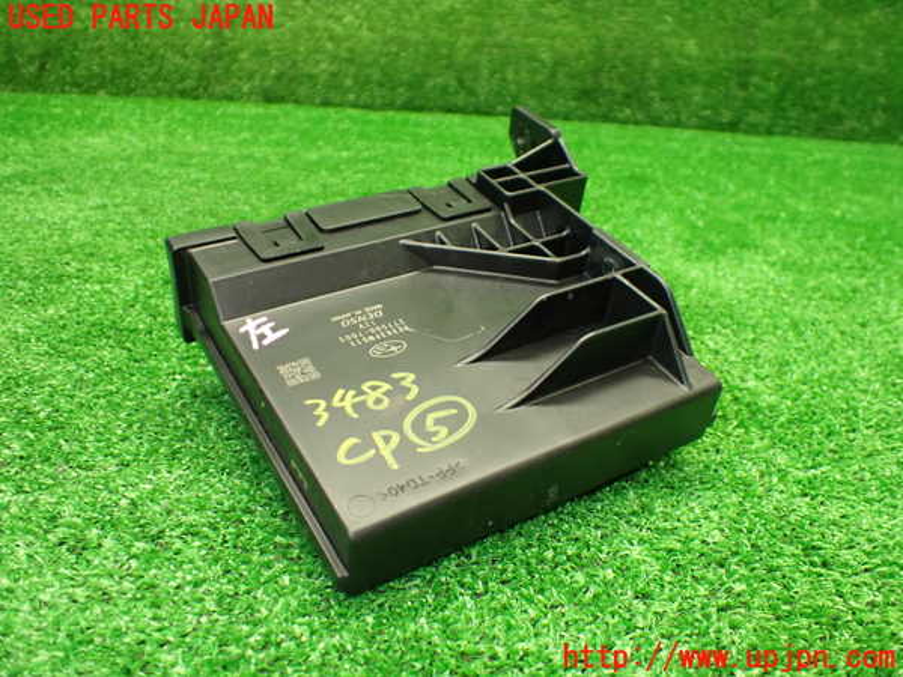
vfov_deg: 46.8
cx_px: 452
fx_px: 783
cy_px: 338
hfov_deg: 60.0
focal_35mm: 30
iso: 800
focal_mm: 5.4
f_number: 2.3
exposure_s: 1/100
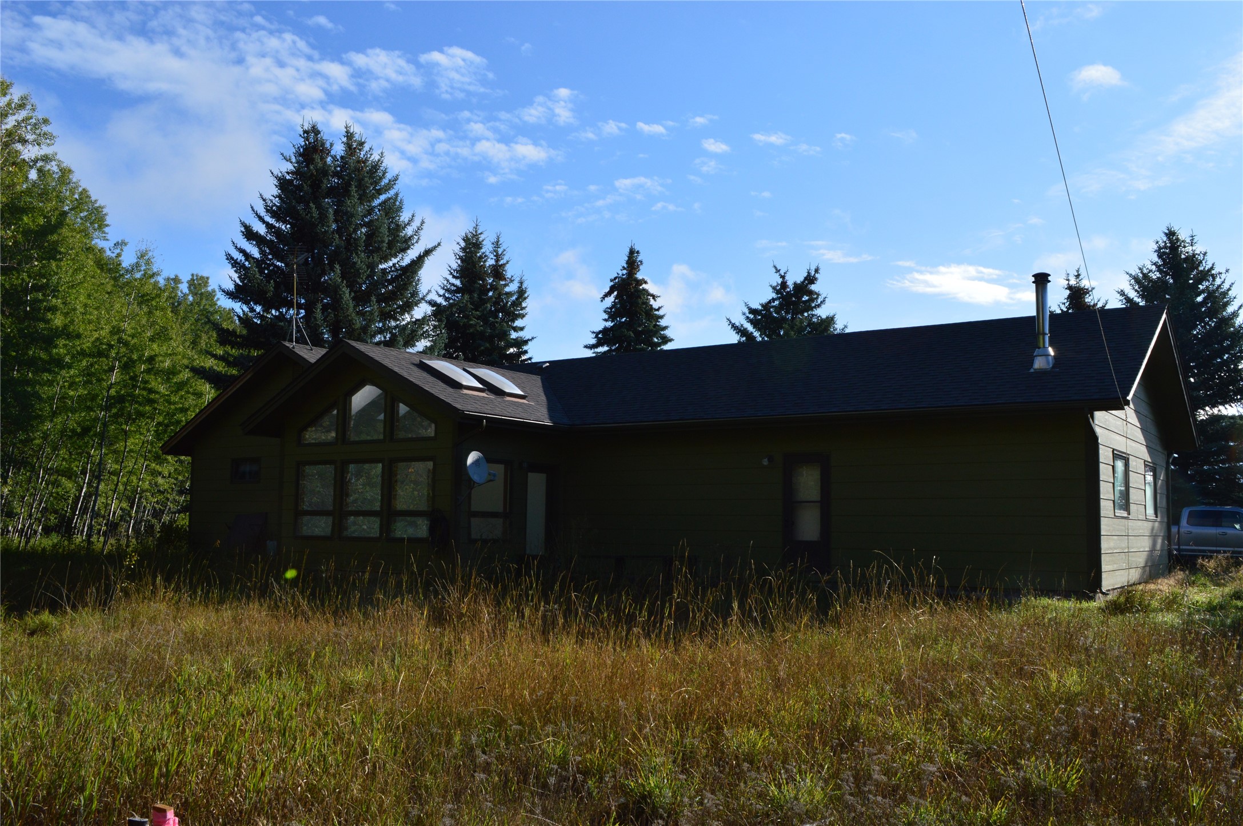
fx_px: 1035
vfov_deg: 43.5
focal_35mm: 30
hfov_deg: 62.0
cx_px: 622
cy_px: 413
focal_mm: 20
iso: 400
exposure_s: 1/400
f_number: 11
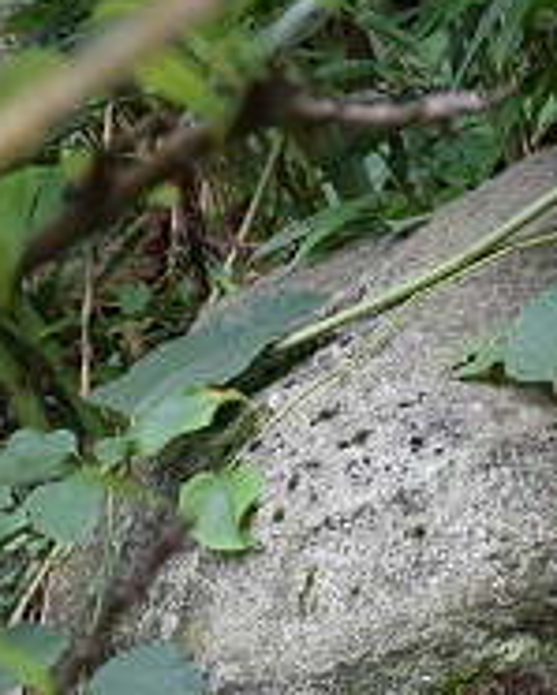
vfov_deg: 4.1
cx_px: 688
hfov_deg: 3.2
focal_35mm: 477
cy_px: 456
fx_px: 9811
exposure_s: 1/500
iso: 1800
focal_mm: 105
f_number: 5.6
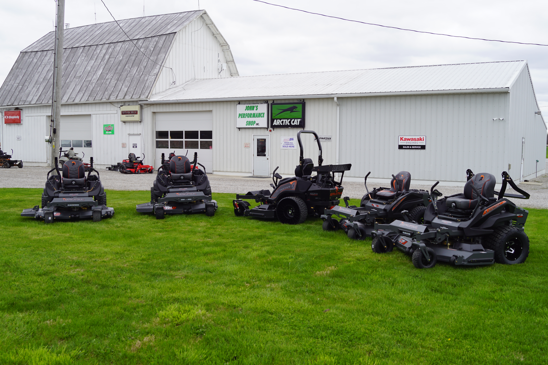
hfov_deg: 53.1
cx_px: 274
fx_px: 548
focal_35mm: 36
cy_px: 182
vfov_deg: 36.9
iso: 100
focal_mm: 24
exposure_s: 1/200
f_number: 7.1
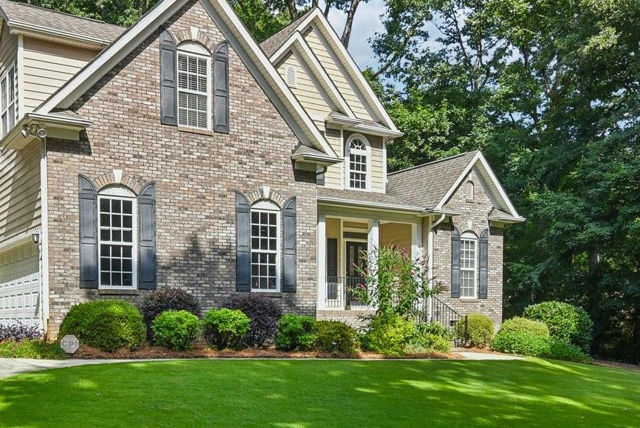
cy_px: 321
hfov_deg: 50.1
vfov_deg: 34.4
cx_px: 235
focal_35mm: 38
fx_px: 676
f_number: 8
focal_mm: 16
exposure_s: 1/320
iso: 200
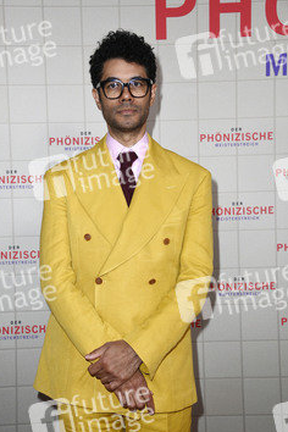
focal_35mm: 70
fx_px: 840
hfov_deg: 19.4
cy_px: 233
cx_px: 127
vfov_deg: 28.8
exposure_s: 1/250
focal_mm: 62
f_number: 5.6
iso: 500
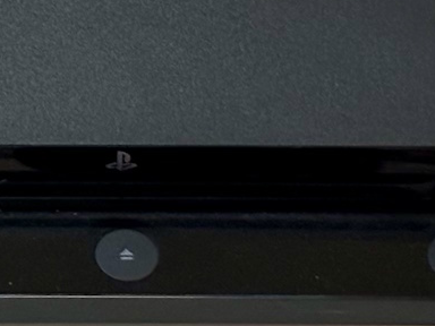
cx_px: -203
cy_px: -284
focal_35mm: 252
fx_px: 3167
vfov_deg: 5.8
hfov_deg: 7.7
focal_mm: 6.86
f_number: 1.78
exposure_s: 1/30
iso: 500
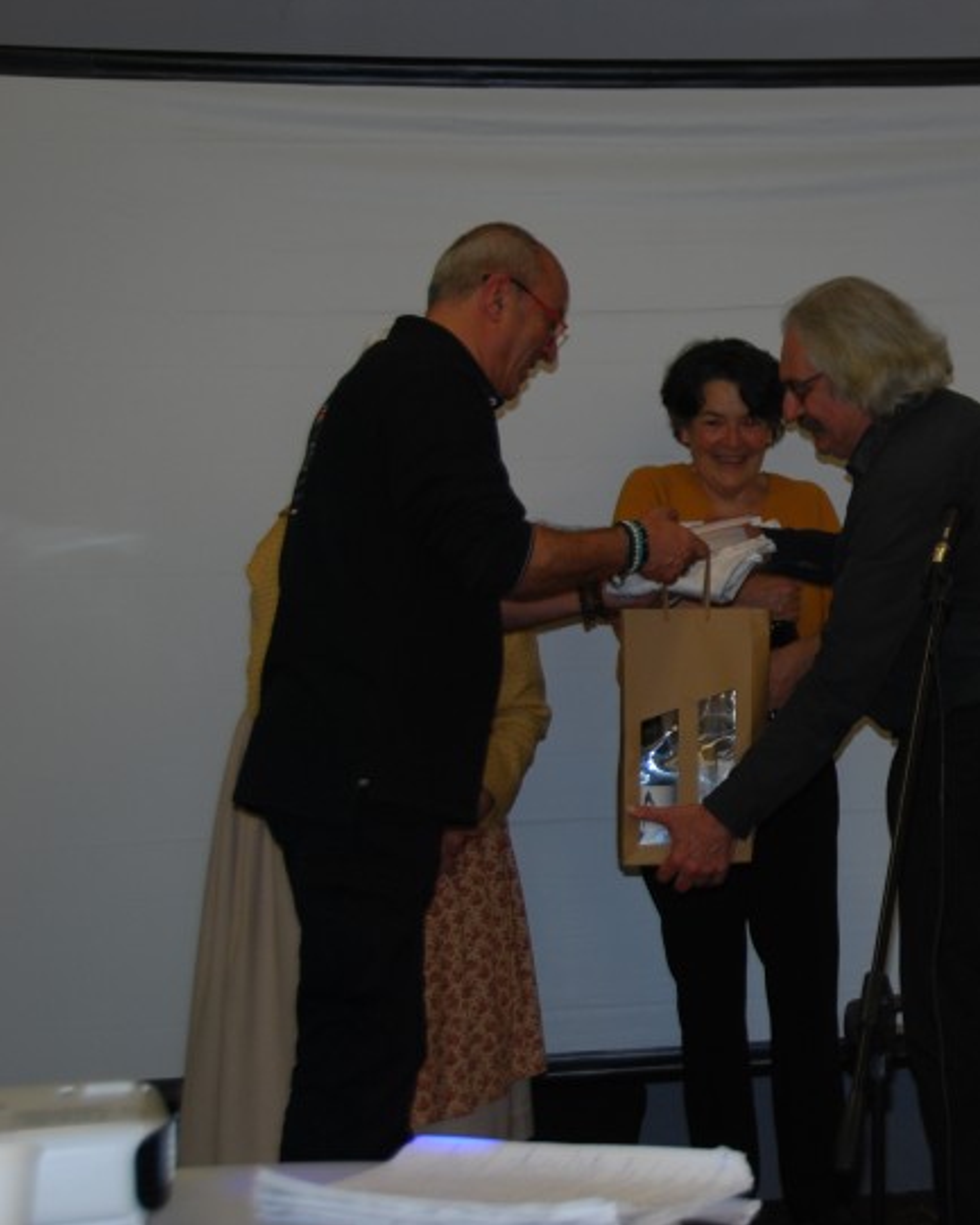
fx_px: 3045
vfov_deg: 22.7
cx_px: 996
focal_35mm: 84
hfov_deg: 17.8
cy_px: 555
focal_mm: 36
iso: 200
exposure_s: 1/60
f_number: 4.5
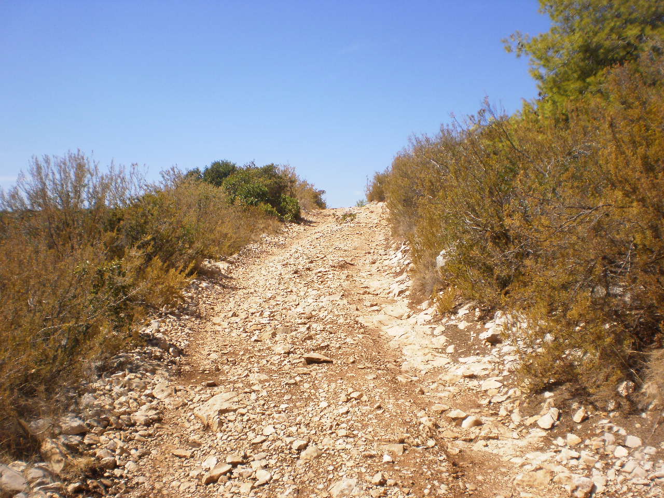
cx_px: 332
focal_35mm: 38
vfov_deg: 37.7
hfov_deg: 49.0
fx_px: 729
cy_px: 249
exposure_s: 1/1000
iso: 100
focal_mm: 6.3
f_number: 4.6
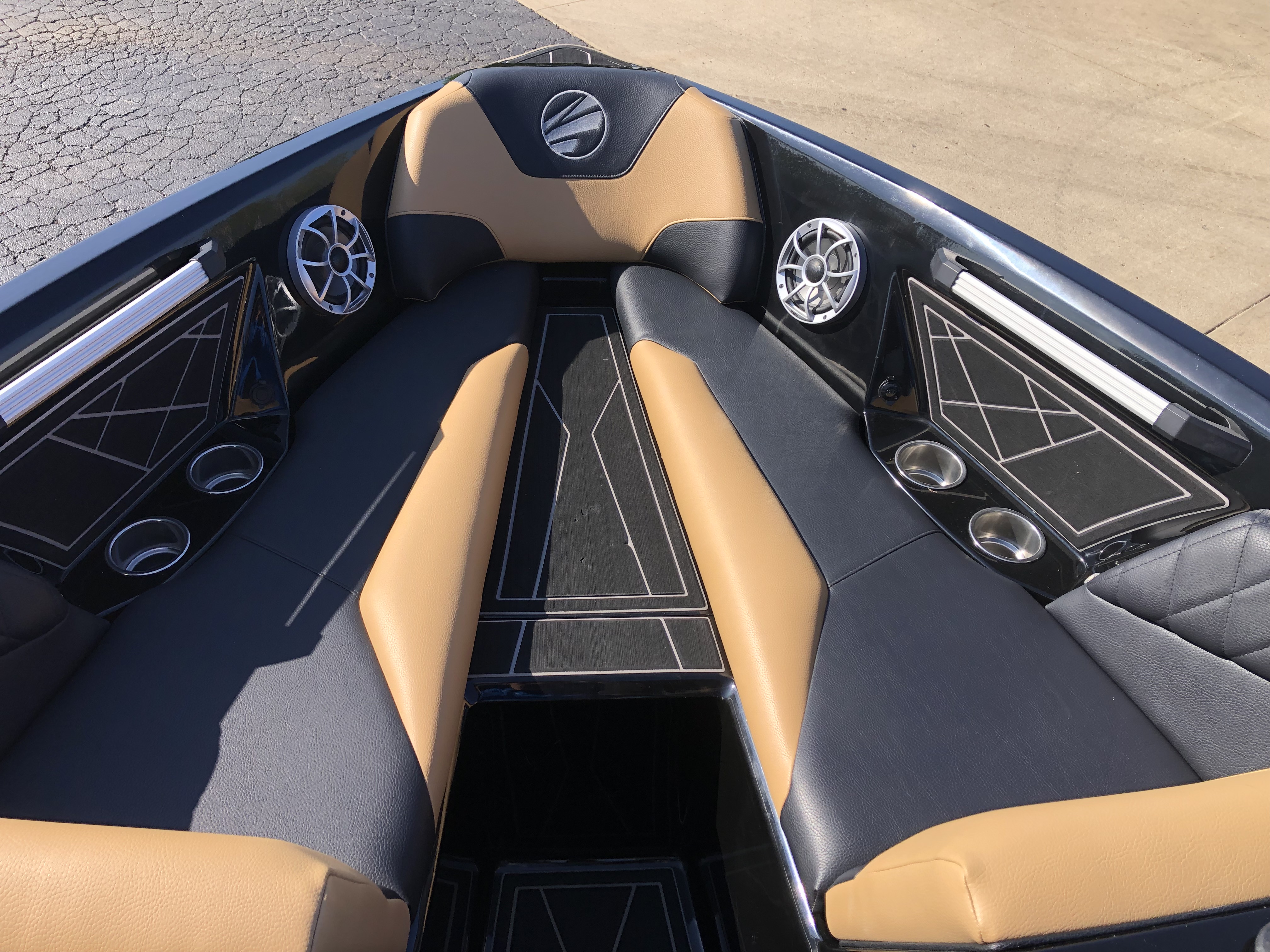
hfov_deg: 63.4
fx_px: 1027
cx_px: 635
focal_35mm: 28
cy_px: 476
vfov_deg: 49.7
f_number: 1.8
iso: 20
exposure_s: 1/979
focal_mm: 3.99
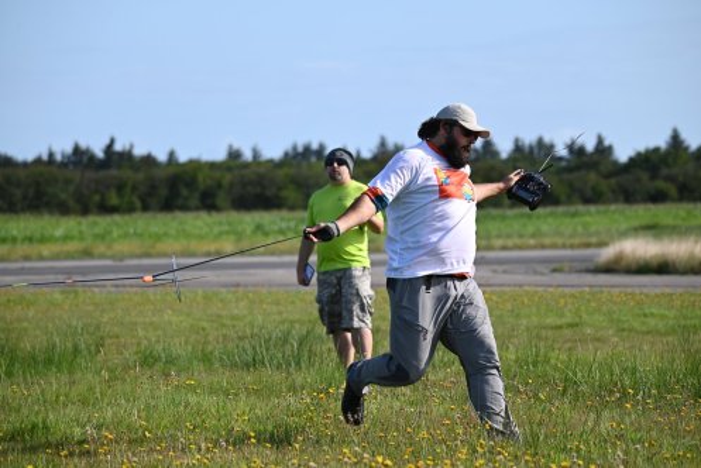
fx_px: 3604
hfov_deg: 11.1
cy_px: 234
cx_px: 350
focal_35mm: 185
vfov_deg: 7.4
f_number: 5.3
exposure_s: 1/1600
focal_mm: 185
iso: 320
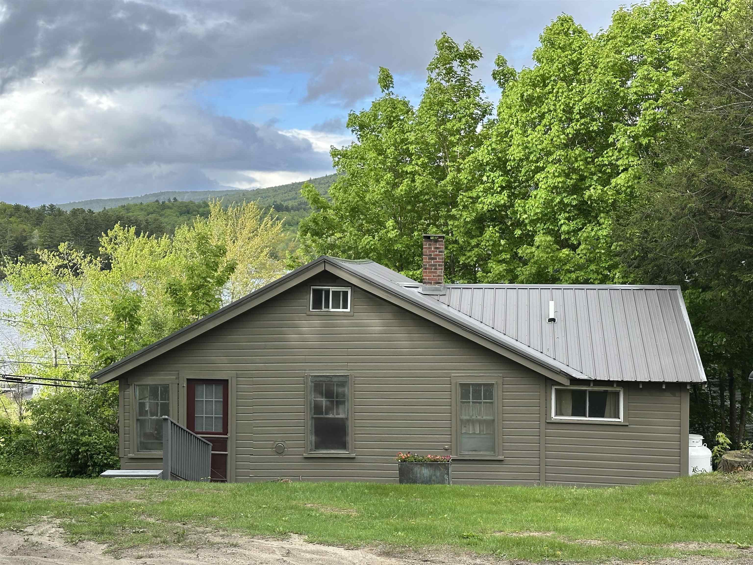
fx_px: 1044
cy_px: 282
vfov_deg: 30.3
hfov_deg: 39.7
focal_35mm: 48
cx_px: 376
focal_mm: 6.86
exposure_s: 1/953
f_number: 1.78
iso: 64
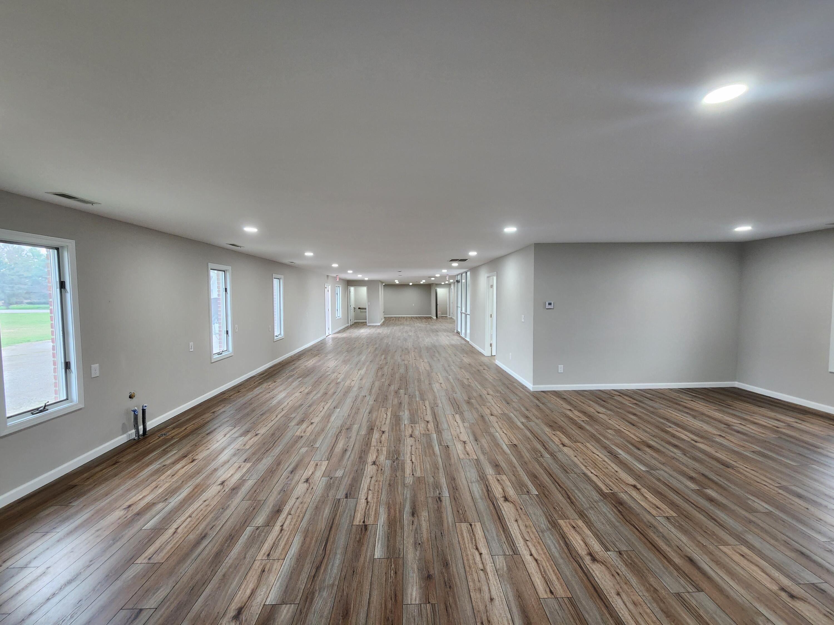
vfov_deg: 89.9
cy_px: 312
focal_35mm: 13
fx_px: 313
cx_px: 417
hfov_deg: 106.2
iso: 200
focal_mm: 2.2
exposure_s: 1/60
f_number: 2.2
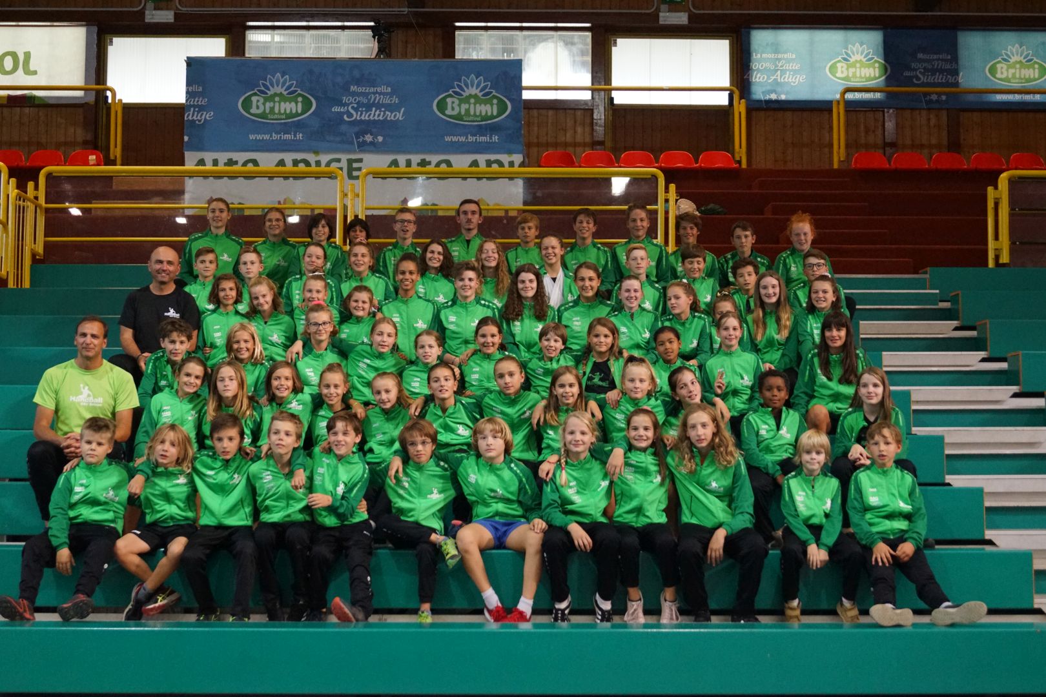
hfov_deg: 43.6
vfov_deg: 29.9
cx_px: 523
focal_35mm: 45
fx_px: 1307
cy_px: 348
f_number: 4.5
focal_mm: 30
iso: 2500
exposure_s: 1/160
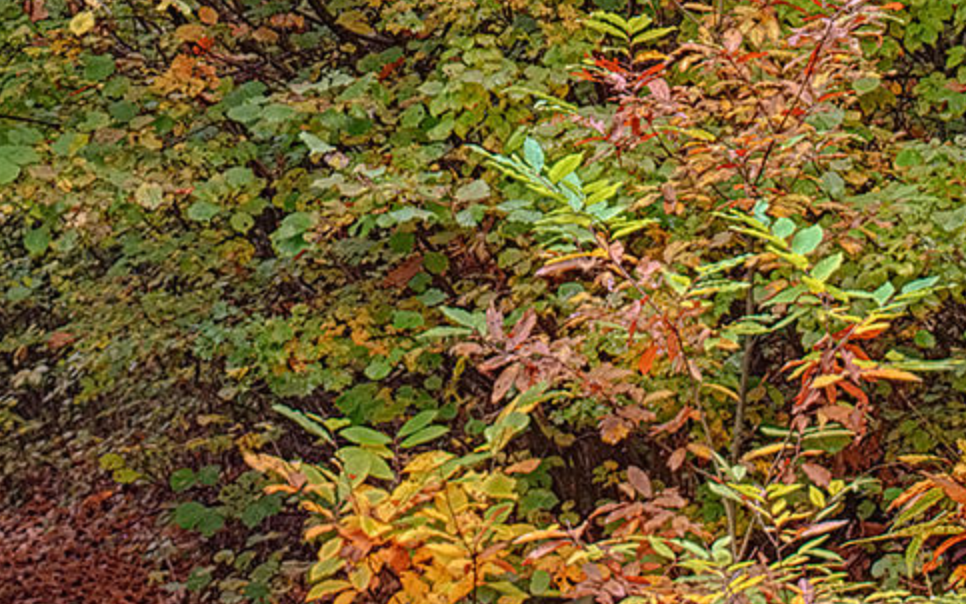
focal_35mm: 253
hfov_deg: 8.3
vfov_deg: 5.1
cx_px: 656
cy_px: -327
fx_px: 6661
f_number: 8
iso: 100
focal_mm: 40
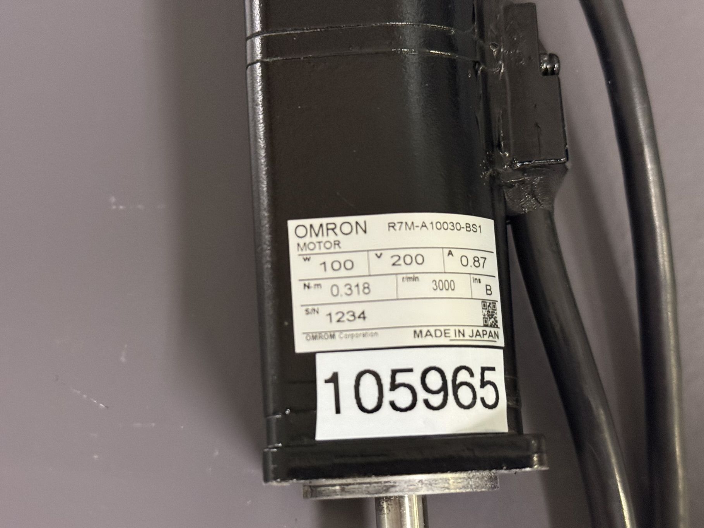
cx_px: 316
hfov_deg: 35.5
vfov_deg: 27.0
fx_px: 1098
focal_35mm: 54
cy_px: 291
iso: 400
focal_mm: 6.76
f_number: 1.78
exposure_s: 1/33
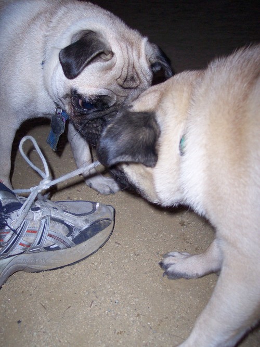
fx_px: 381
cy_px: 174
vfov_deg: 49.0
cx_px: 130
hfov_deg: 37.7
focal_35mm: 38
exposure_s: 1/30
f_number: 2.8
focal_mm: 8
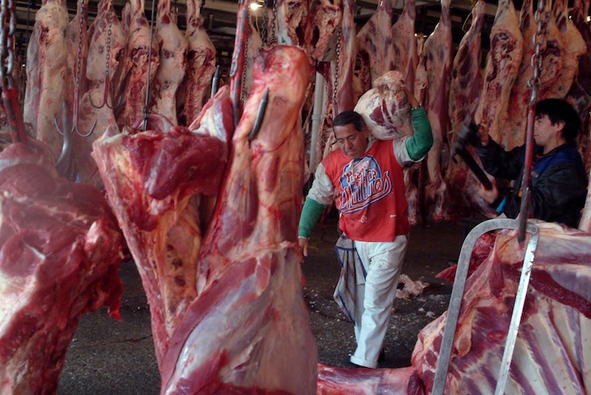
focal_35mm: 42
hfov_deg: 46.4
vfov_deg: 31.9
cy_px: 198
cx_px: 296
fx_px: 690
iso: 800
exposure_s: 1/60
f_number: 5.6
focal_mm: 28
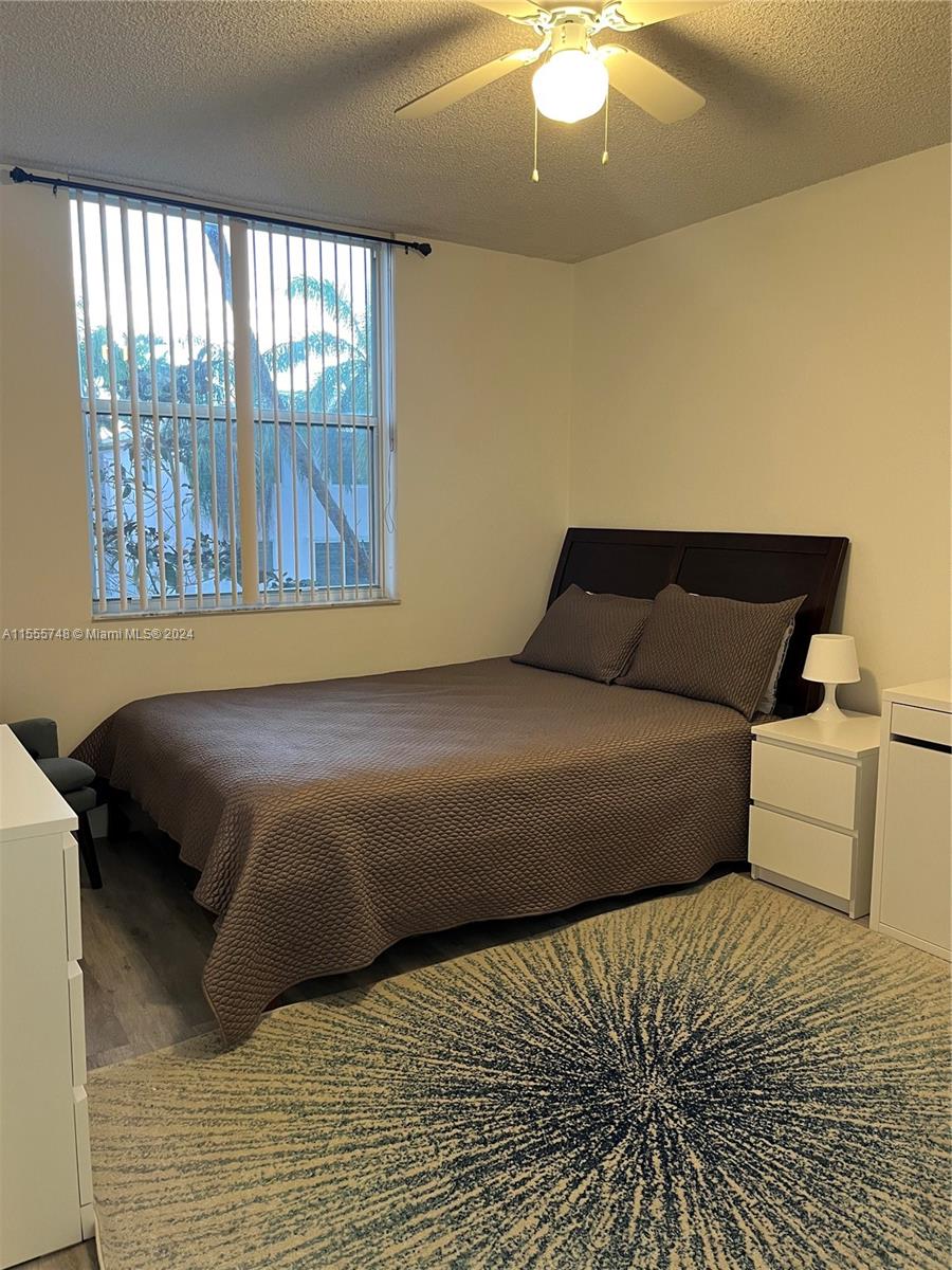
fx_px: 953
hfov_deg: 53.1
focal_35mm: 26
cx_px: 476
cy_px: 635
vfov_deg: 67.3
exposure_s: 1/60
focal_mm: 5.1
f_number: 1.6
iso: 250
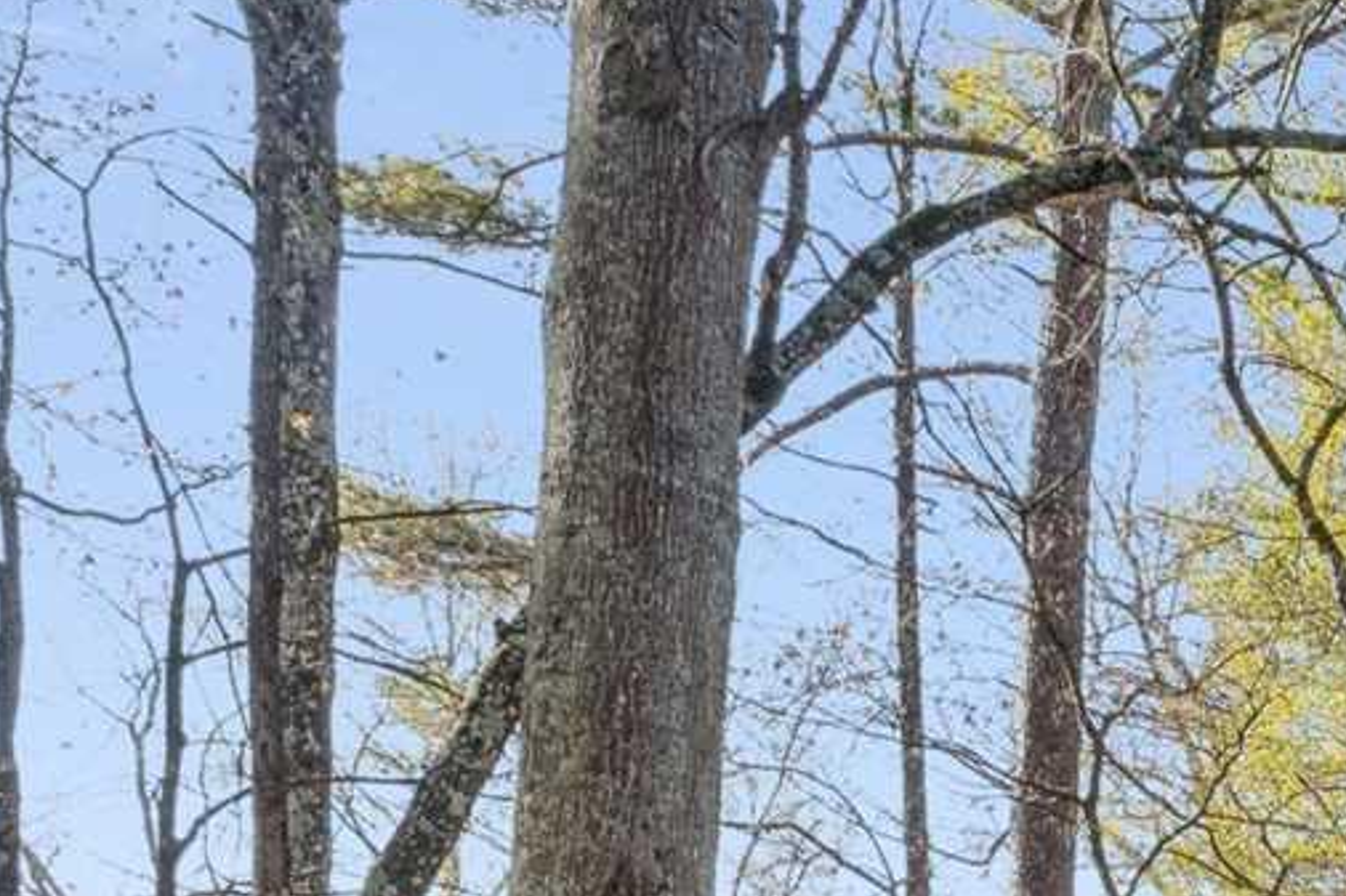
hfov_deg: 18.1
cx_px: 2524
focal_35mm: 85
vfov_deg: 14.1
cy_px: 1643
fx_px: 3177
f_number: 11
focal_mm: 14
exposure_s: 1/250
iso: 800
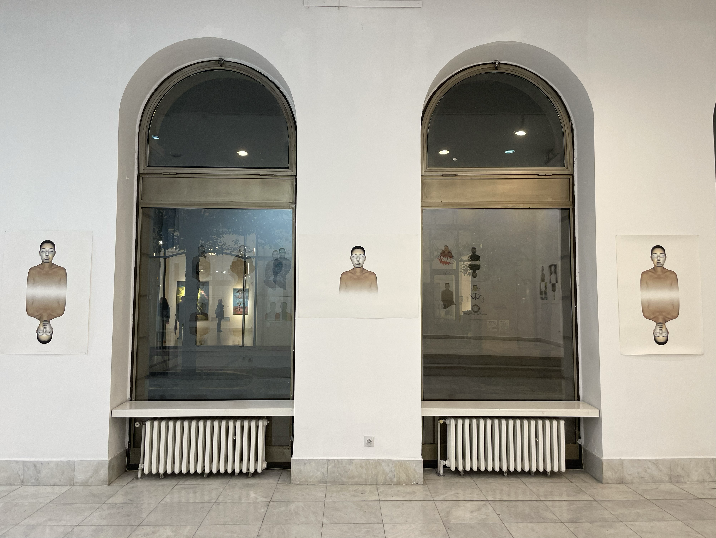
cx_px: 358
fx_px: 538
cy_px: 269
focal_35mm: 26
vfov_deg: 53.1
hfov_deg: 67.3
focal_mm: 4.2
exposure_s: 1/50
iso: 64
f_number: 1.6
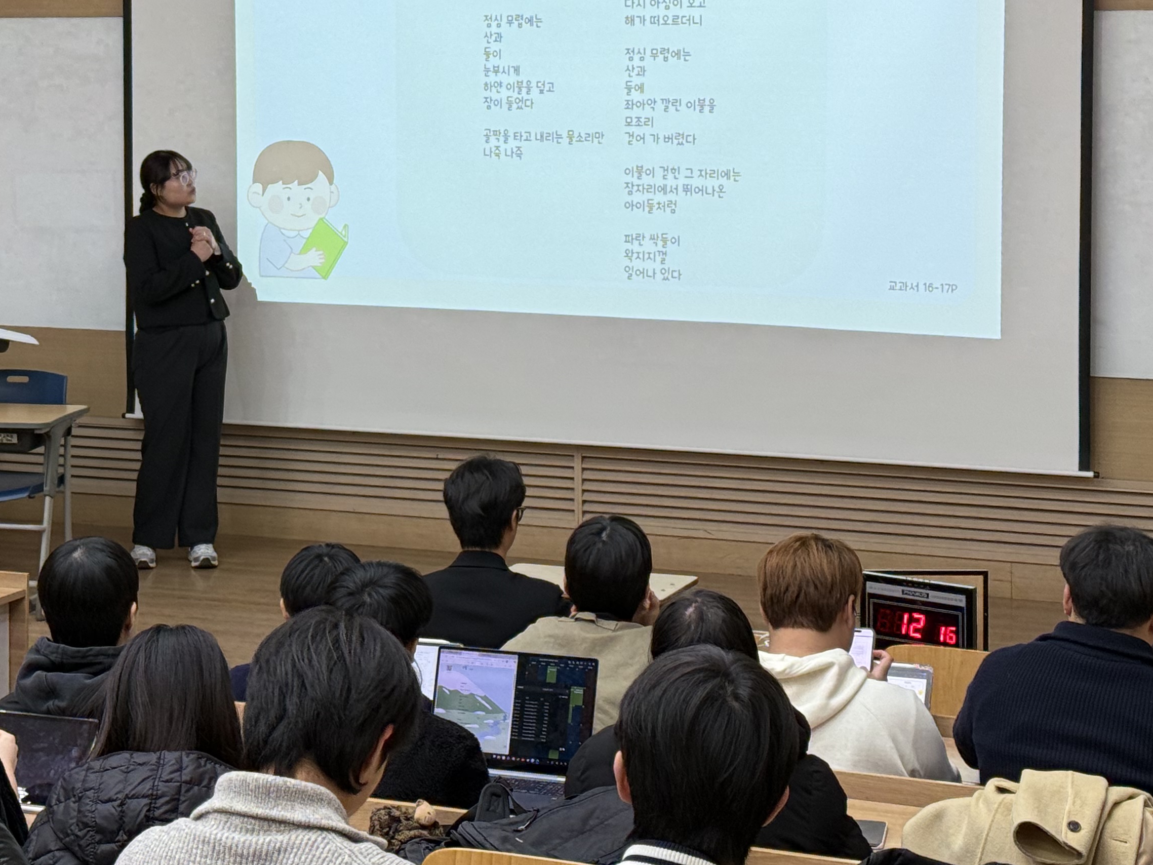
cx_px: 379
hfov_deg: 22.9
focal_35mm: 85
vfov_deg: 17.2
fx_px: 2831
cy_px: 149
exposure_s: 1/120
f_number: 1.78
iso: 80
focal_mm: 6.76
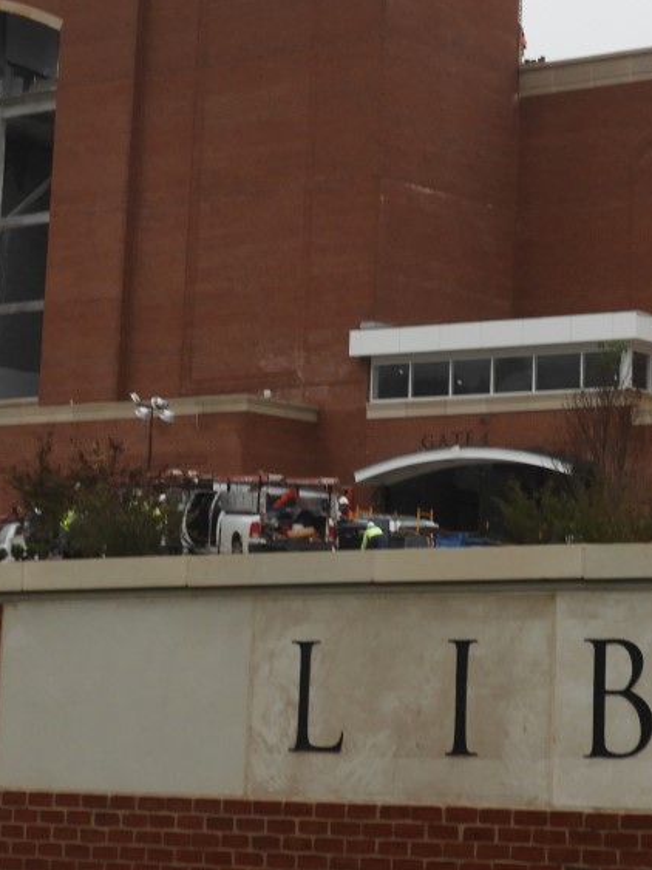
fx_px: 3216
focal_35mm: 128
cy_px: 62
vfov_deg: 15.2
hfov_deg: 11.6
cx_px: 391
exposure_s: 1/200
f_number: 4
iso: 100
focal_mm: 9
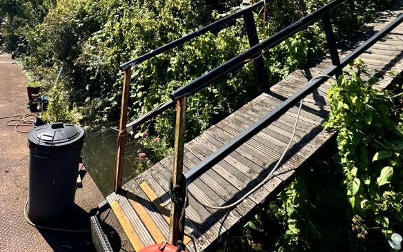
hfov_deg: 68.6
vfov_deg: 41.3
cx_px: 137
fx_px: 286
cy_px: -1
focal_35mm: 26
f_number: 2.2
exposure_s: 1/1637
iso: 50
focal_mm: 2.22
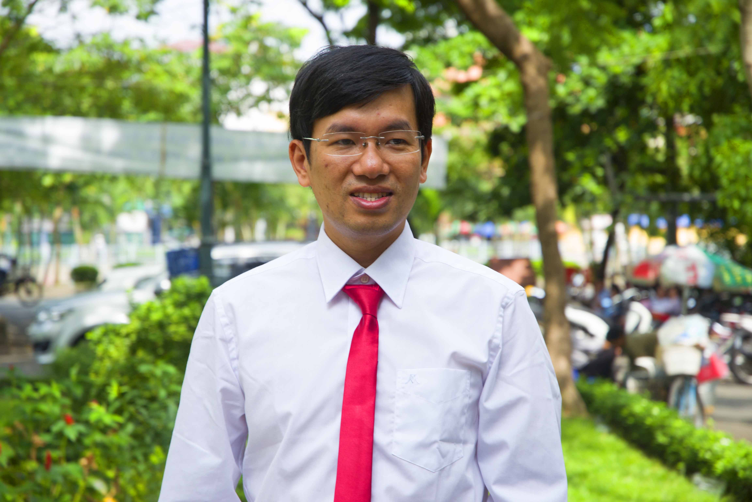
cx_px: 376
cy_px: 251
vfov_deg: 14.7
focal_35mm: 93
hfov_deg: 21.9
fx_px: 1943
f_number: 4.5
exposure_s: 1/125
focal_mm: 62
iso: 100
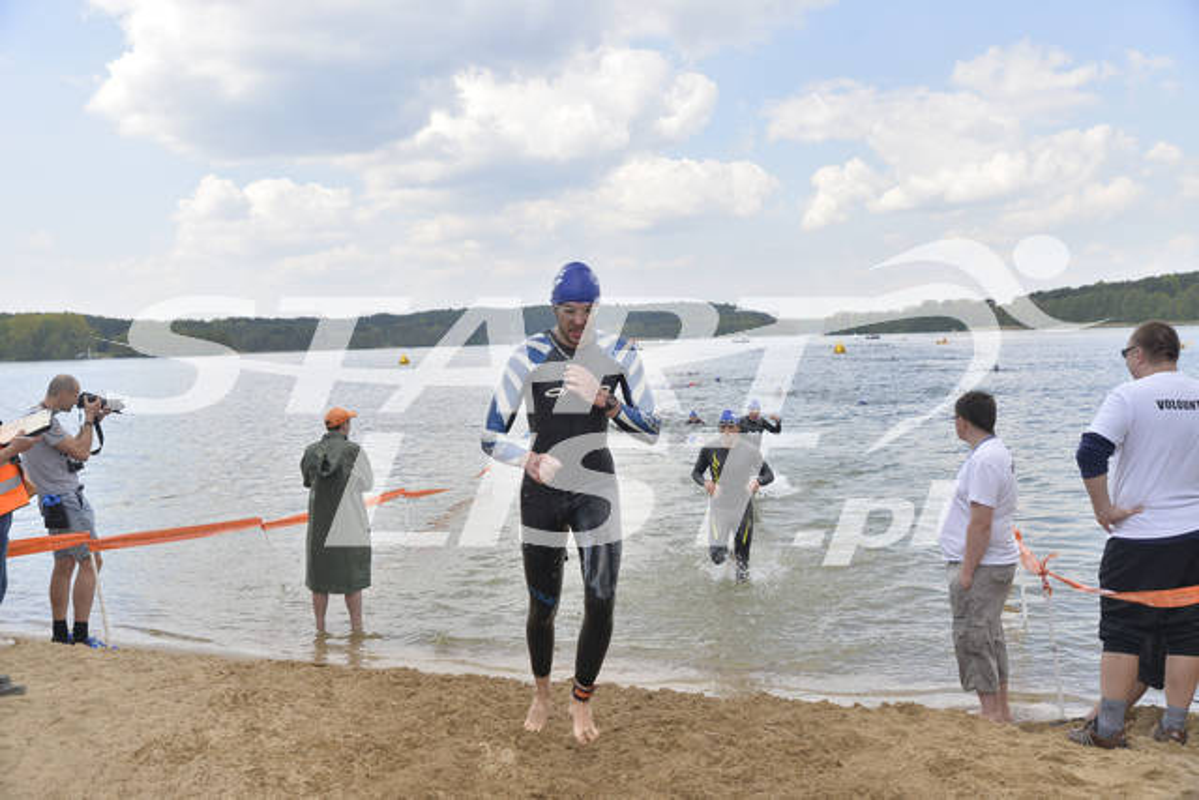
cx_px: 600
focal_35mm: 35
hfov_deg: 54.4
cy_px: 400
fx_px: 1166
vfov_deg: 37.9
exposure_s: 1/1600
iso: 400
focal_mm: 35
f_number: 5.6
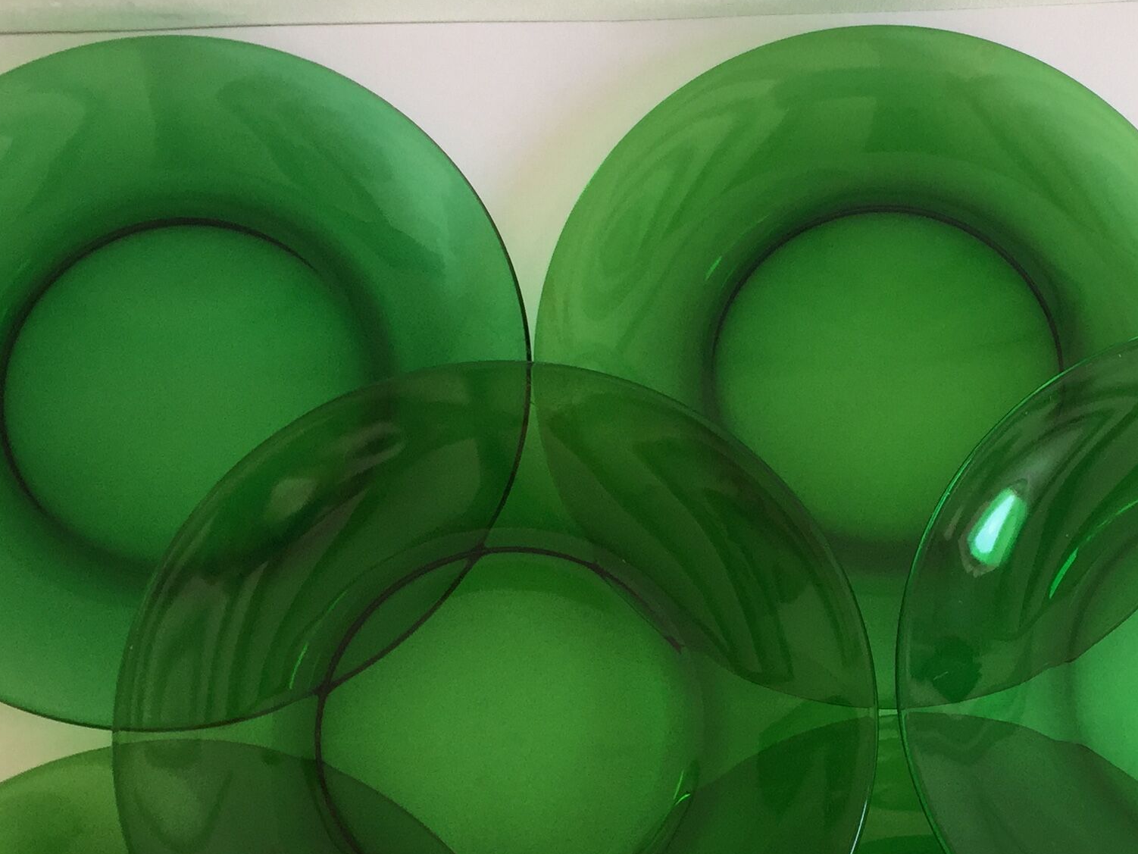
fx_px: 2071
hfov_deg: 30.0
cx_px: 909
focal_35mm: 63
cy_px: 712
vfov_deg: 22.9
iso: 50
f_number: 2.2
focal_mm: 4.15
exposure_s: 1/100
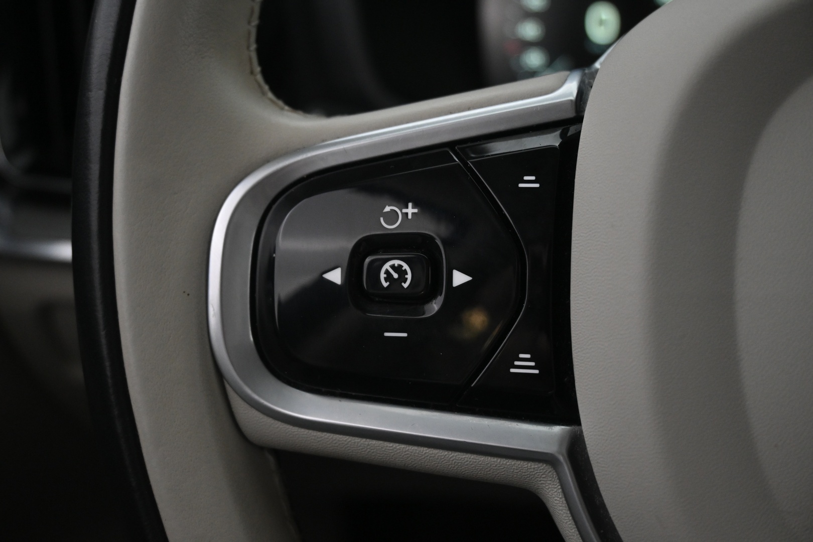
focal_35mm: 41
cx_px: 406
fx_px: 931
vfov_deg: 32.4
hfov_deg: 47.2
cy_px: 271
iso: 1800
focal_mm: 27.5
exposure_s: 1/40
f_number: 4.5
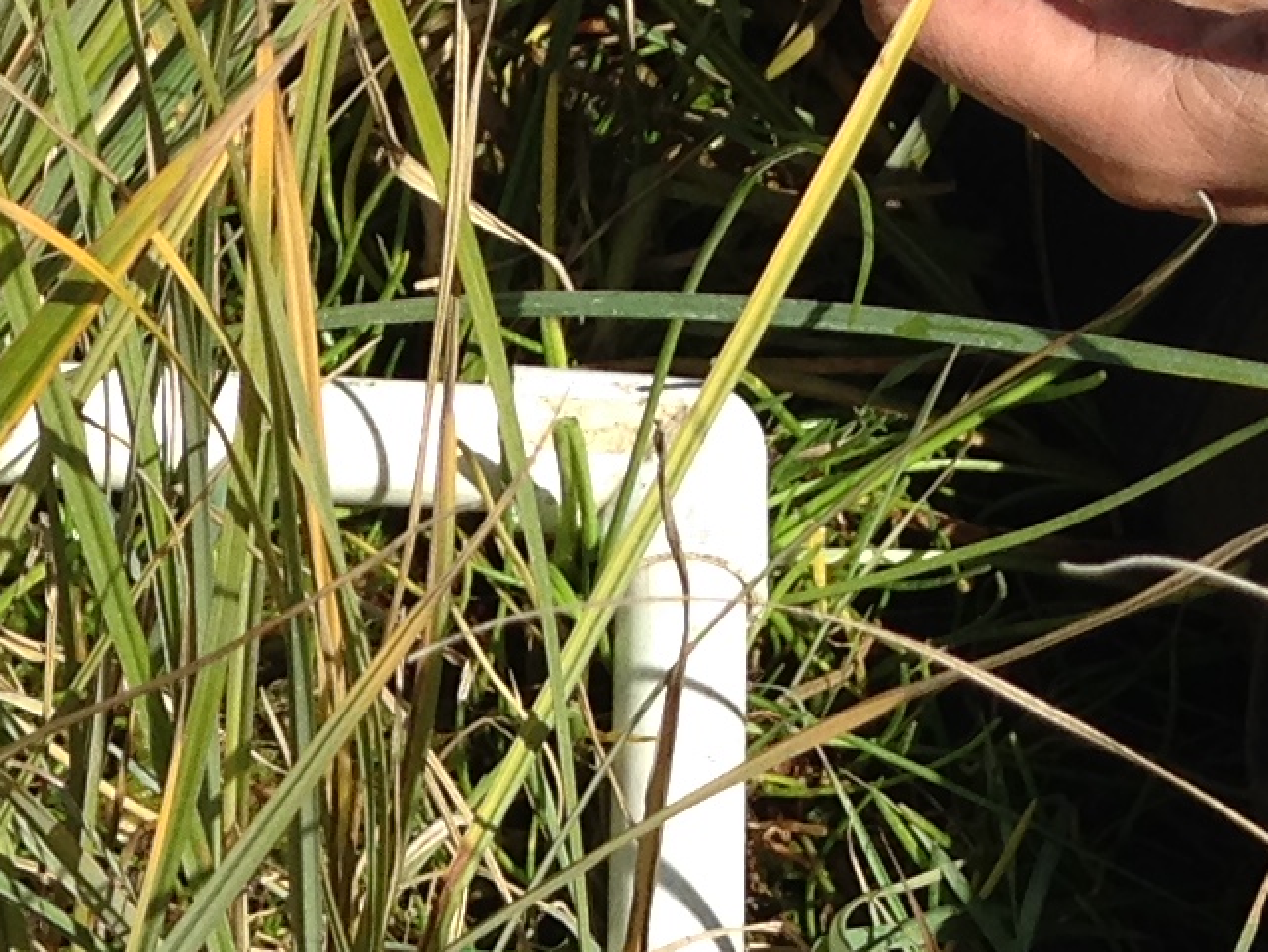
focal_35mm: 168
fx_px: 6155
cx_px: -463
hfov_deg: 11.4
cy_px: 1332
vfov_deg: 8.7
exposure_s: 1/1391
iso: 50
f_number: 2.4
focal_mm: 4.12
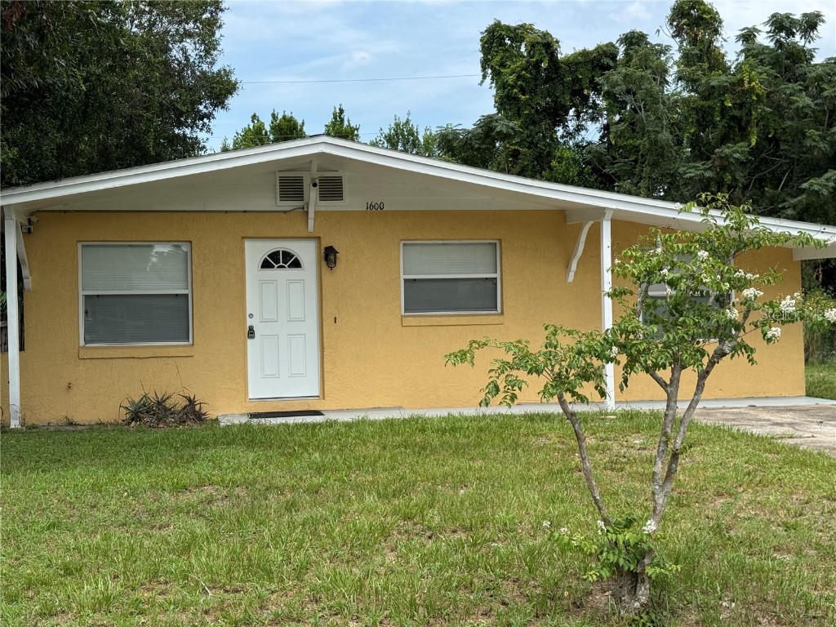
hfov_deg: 39.7
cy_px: 314
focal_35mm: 48
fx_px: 1159
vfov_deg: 30.3
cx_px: 418
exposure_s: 1/2611
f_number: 1.78
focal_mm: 6.76
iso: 64
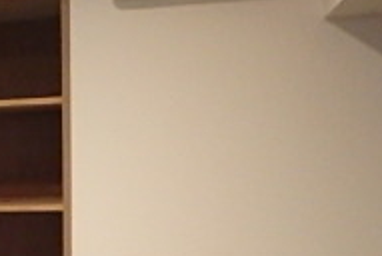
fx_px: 776
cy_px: 300
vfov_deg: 17.9
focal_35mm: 73
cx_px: -86
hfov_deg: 24.8
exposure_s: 1/25
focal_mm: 3.7
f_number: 3.5
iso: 800
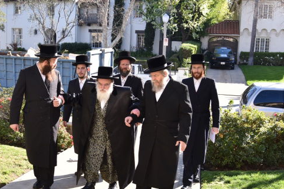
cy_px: 102
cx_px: 88
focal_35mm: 51
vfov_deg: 26.5
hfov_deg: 38.3
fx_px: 402
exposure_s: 1/400
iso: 125
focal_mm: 24
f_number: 4
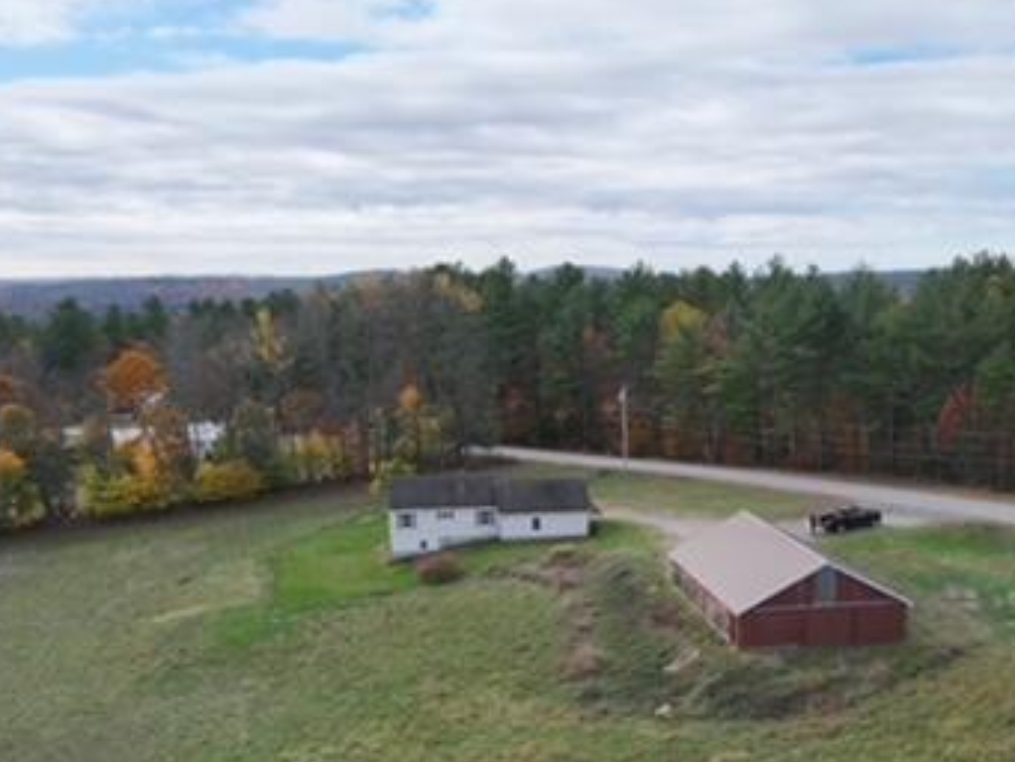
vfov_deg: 31.1
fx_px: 1320
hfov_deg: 41.5
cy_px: 646
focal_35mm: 45
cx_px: 679
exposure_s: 1/2500
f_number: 2.8
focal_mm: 12.29
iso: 270
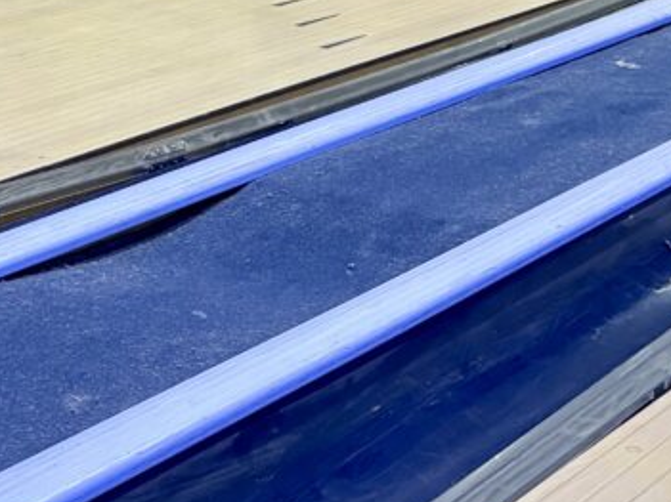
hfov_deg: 20.3
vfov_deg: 15.0
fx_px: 1725
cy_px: -324
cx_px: -176
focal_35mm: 89
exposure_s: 1/33
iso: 400
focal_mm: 5.96
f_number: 1.6
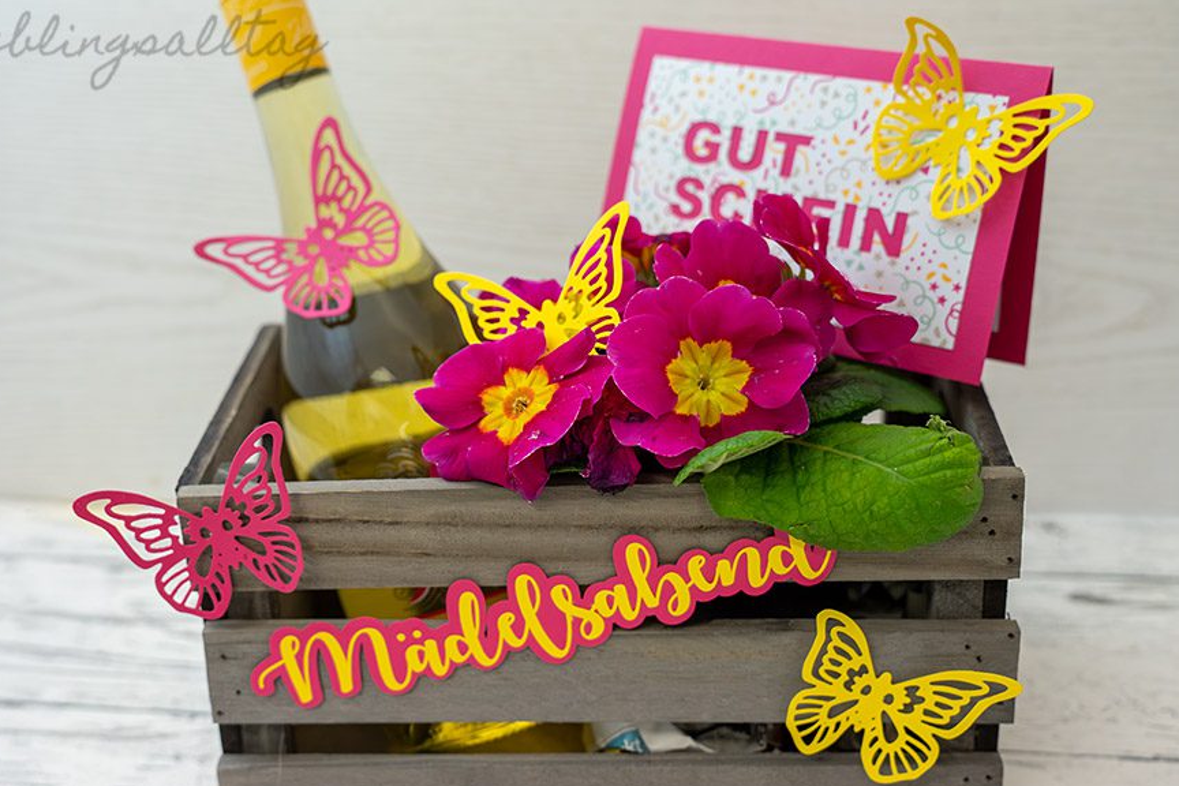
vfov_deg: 30.5
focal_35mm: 44
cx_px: 564
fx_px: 1441
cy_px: 431
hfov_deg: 44.5
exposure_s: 1/160
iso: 1600
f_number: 4
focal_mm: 38
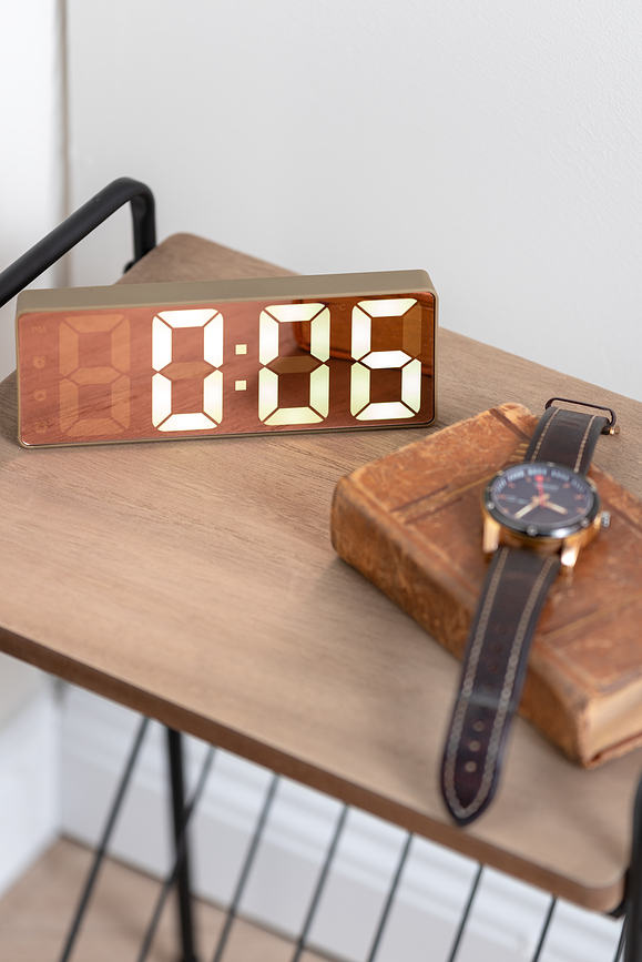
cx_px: 321
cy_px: 481
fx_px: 3740
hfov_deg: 9.8
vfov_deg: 14.6
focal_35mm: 140
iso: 50
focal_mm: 140
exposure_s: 1/1.67
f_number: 4
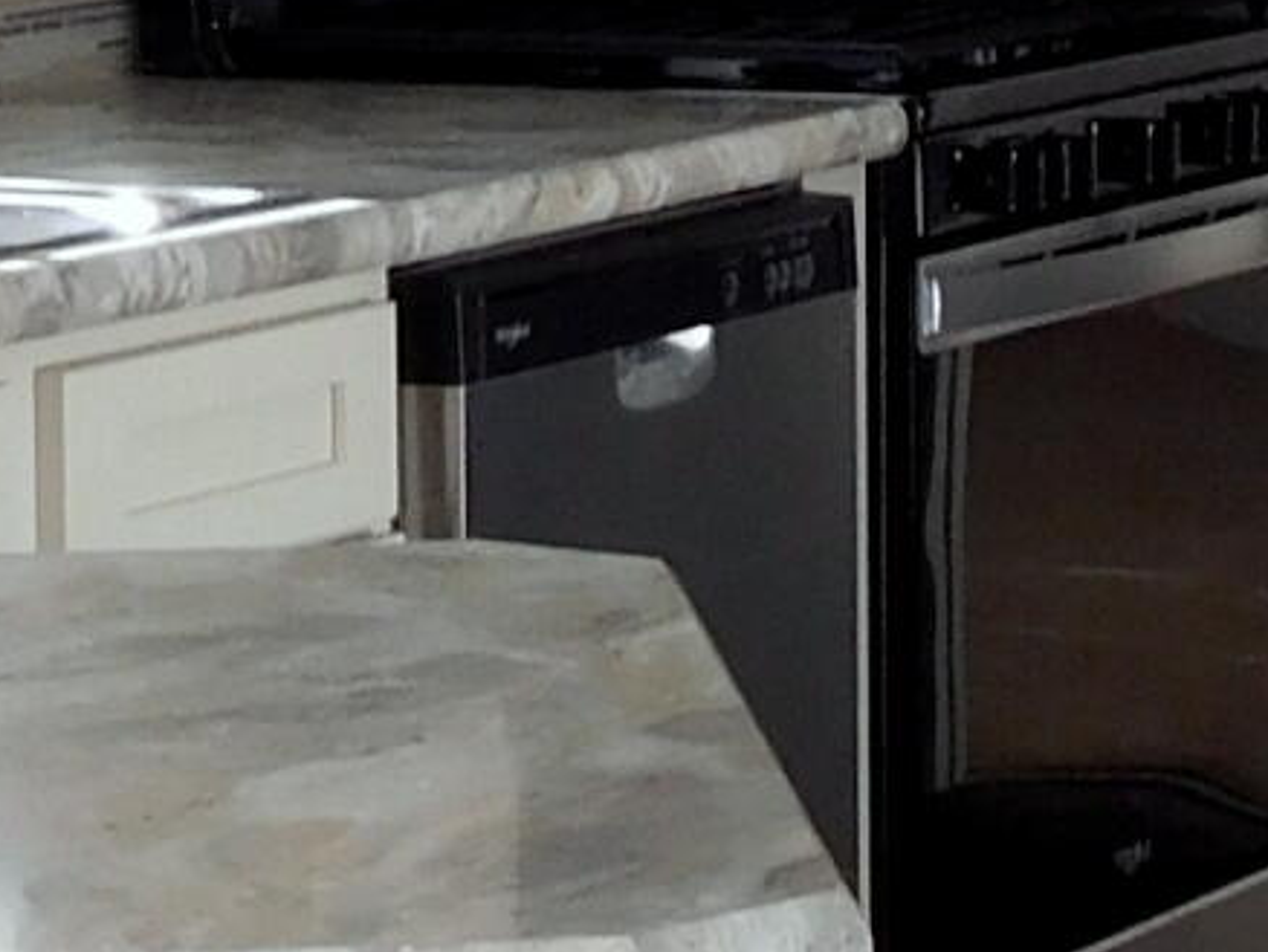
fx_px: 8026
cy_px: 136
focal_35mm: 219
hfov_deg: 8.9
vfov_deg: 6.8
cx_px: 1633
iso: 125
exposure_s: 1/30
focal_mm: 5.7
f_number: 3.6
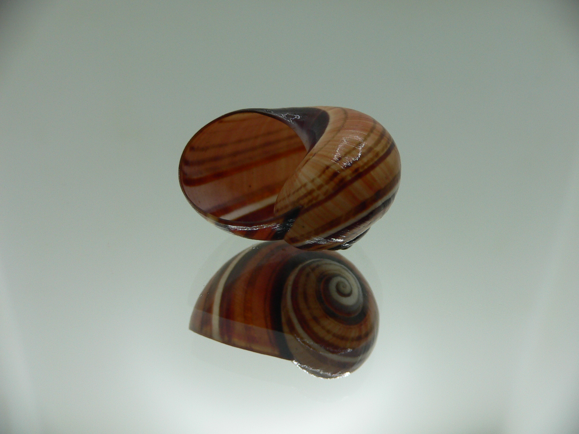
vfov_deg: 40.7
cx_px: 290
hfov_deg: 52.6
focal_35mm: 35
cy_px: 217
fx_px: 585
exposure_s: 1/80
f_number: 2.8
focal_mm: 4.6
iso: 80
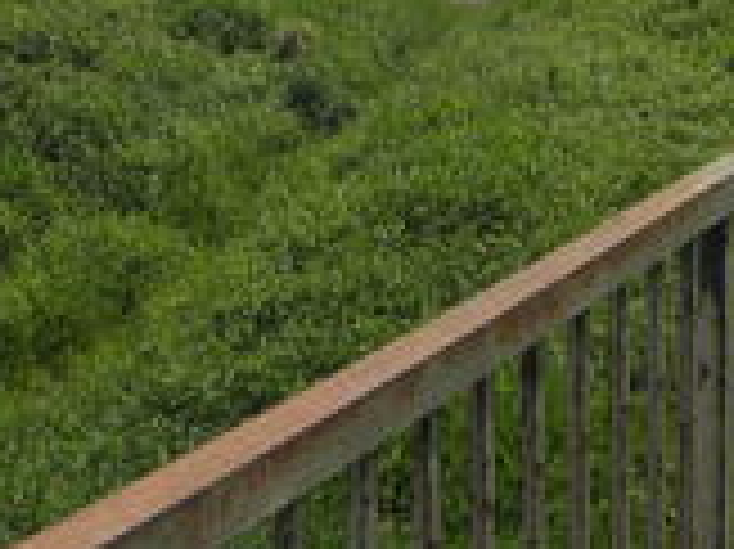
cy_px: -292
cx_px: 338
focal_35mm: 102
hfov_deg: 19.3
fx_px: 2161
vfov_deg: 13.6
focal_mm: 4.6
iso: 64
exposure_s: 1/320
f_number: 5.6
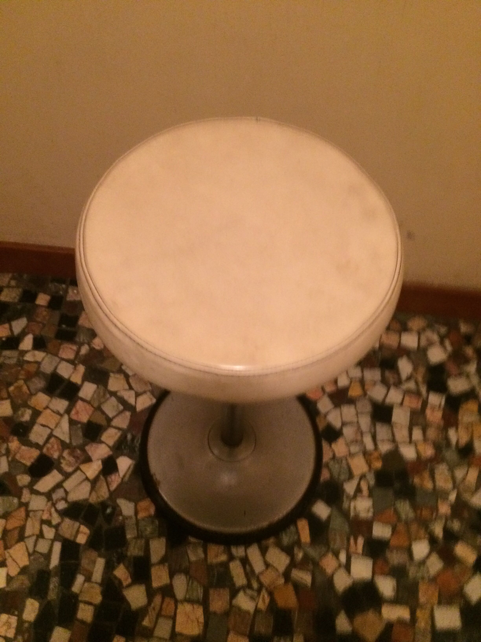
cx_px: 240
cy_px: 321
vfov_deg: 61.7
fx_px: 537
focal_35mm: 29
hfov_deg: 48.2
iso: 400
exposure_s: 1/17
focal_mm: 4.15
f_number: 2.2
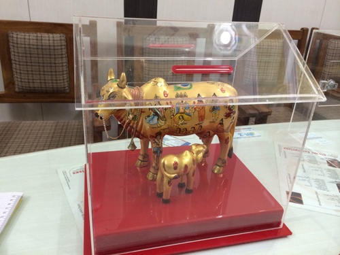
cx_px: 170
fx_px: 295
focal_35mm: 30
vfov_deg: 46.8
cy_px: 128
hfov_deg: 60.0
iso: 200
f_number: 2.2
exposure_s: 1/30
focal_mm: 4.12
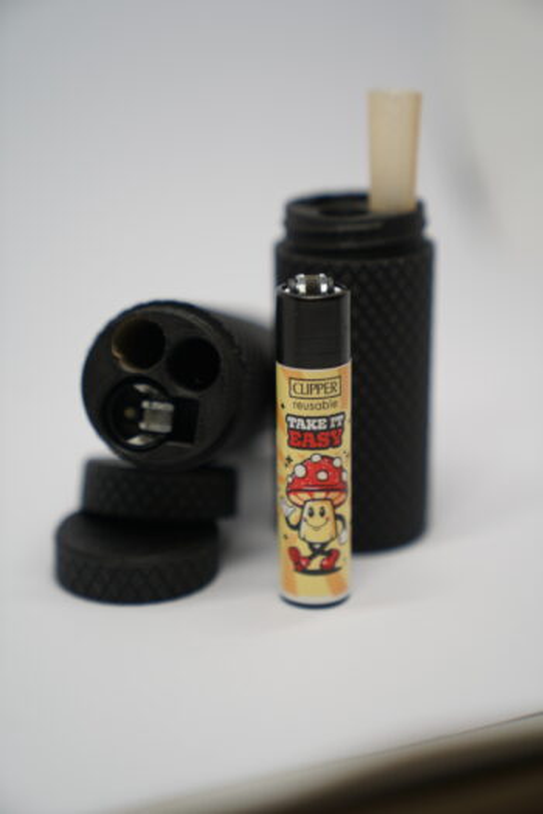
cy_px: 407
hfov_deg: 19.5
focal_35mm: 70
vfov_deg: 28.8
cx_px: 272
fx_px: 1582
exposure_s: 1/100
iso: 100
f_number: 2.8
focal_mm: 70
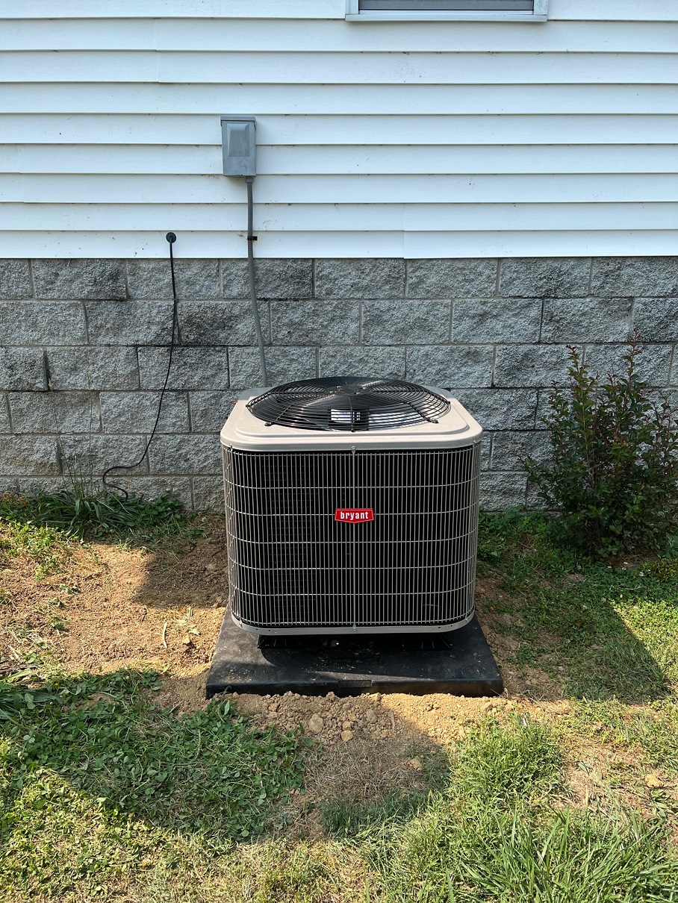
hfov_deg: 53.1
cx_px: 339
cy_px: 452
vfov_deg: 67.3
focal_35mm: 26
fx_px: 679
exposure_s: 1/1808
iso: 50
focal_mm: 5.7
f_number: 1.5
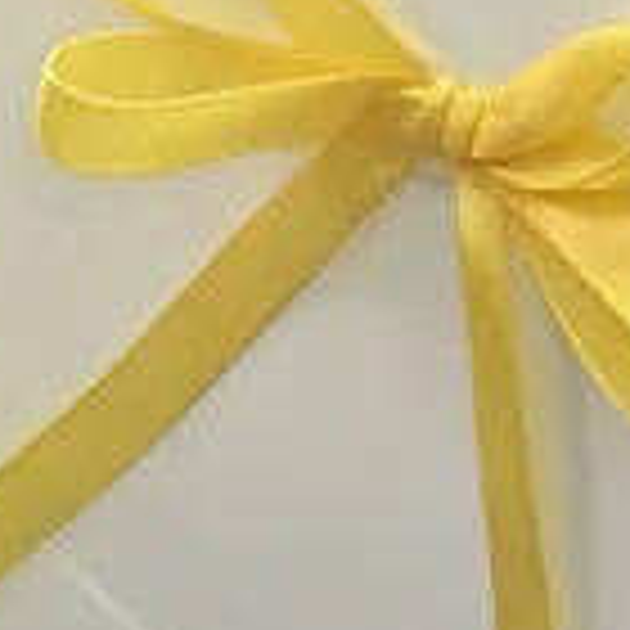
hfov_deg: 3.9
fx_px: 8957
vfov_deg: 3.9
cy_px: 1850
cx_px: -1238
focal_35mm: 435
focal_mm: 6.76
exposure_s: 1/50
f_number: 1.78
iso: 50
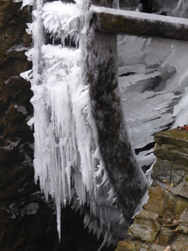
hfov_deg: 9.3
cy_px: 126
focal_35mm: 160
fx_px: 1159
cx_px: 94
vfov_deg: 12.4
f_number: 5.4
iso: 400
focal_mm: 25.9
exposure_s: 1/25
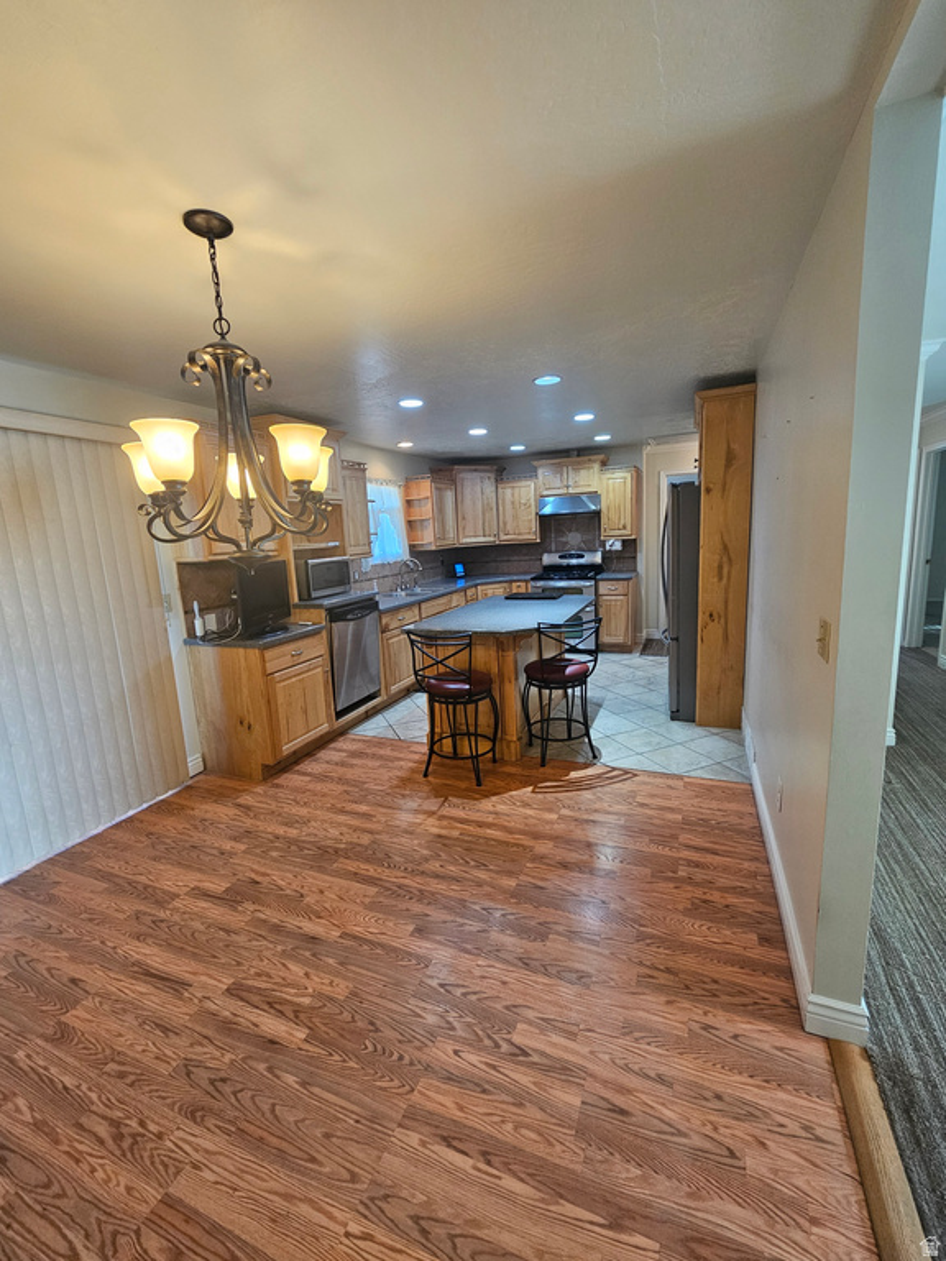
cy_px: 630
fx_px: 474
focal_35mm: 13
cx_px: 473
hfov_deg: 89.9
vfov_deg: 106.2
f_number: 2.2
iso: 200
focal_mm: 2.2
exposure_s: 1/60
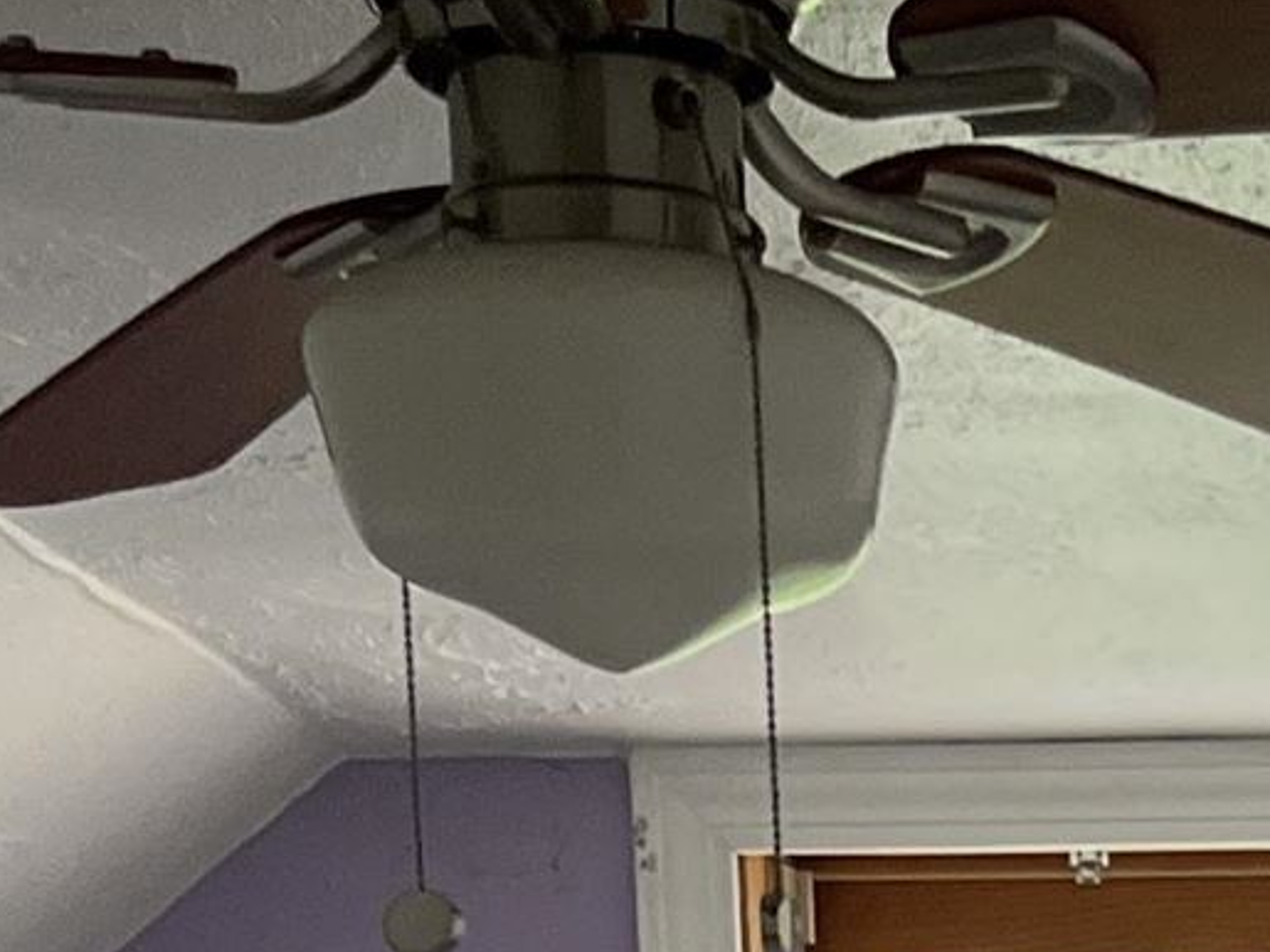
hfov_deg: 12.1
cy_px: 2749
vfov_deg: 8.3
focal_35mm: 155
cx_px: 2000
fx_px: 5685
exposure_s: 1/60
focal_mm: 5.1
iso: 160
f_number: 1.6
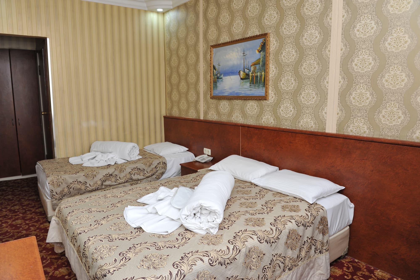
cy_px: 140
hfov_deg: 73.8
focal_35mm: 24
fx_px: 280
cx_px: 210
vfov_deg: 53.1
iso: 800
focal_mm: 24
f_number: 7.1
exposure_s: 1/60
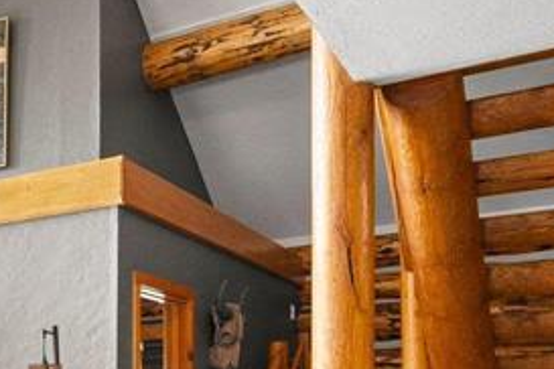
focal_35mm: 60
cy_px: 420
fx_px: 923
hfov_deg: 26.2
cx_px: -235
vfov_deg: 21.3
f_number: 8
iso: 400
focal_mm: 16
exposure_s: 1/15
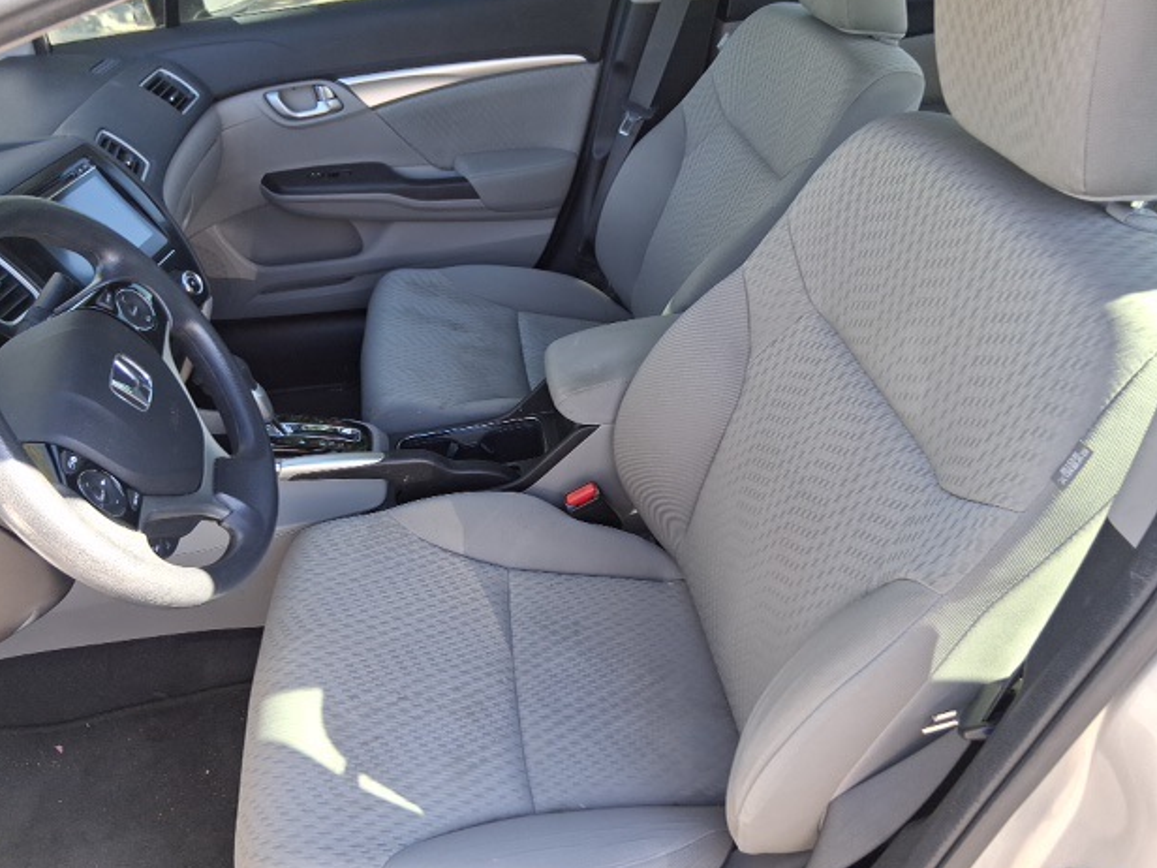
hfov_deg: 65.3
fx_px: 902
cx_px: 560
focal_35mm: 27
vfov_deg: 51.4
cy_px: 438
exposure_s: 1/120
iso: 64
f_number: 1.8
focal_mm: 3.98
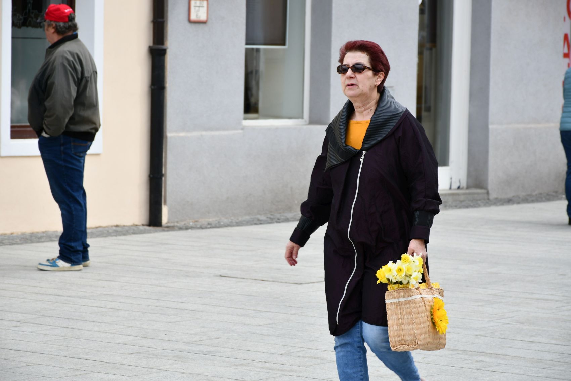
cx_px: 286
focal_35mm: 157
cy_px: 190
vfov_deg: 8.7
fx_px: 2490
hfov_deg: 13.1
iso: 200
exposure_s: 1/250
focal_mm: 105
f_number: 8
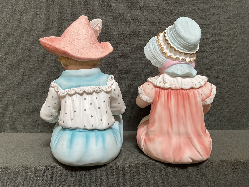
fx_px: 209
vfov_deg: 48.2
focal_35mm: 29
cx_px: 124
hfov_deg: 61.7
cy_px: 94
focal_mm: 3
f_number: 1.8
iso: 100
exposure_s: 1/60
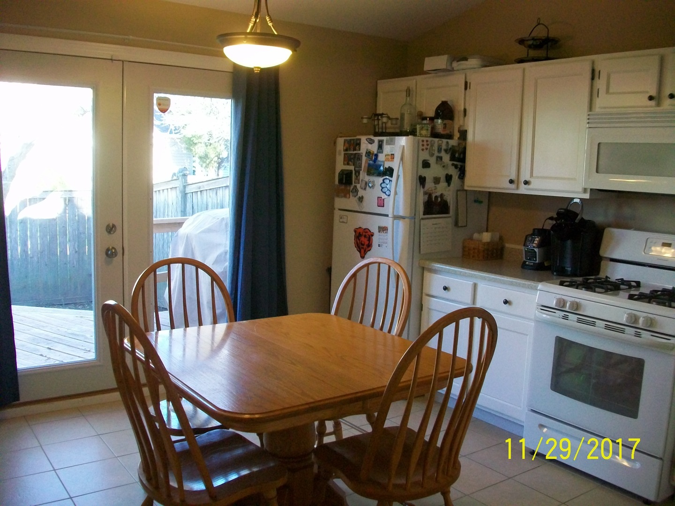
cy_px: 253
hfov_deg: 56.8
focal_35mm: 32
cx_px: 338
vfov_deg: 44.2
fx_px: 624
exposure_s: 1/60
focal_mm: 5.7
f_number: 2.8
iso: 273
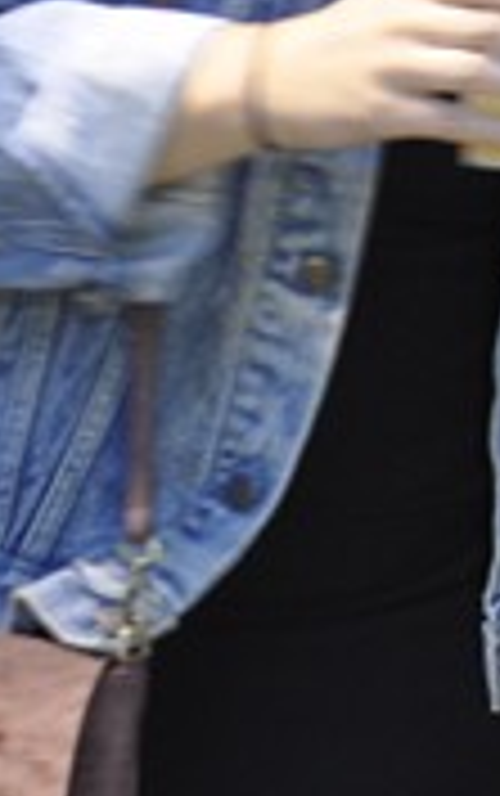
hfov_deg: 6.0
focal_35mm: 216
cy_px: -409
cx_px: 905
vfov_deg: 9.4
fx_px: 4695
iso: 400
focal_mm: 25
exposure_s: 1/13
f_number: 4
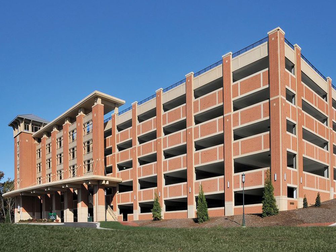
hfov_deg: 55.4
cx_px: 168
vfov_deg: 42.9
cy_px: 126
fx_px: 320
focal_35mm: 33
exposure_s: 1/1595
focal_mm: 4.12
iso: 50
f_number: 2.4
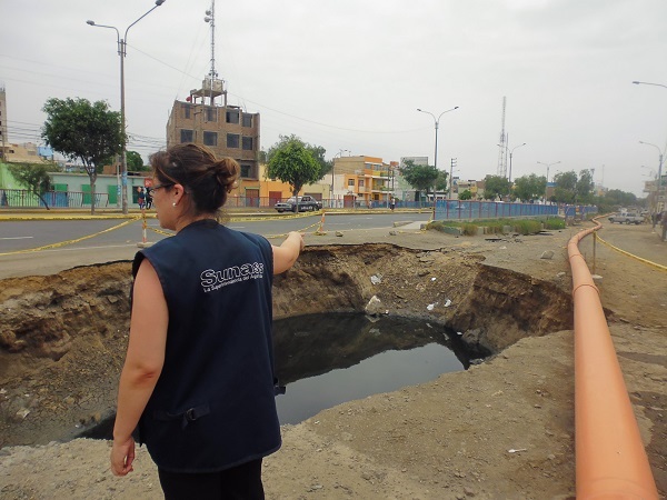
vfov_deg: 56.8
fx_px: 462
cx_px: 334
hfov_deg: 71.6
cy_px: 250
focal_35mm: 24
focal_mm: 4.3
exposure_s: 1/160
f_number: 9
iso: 160
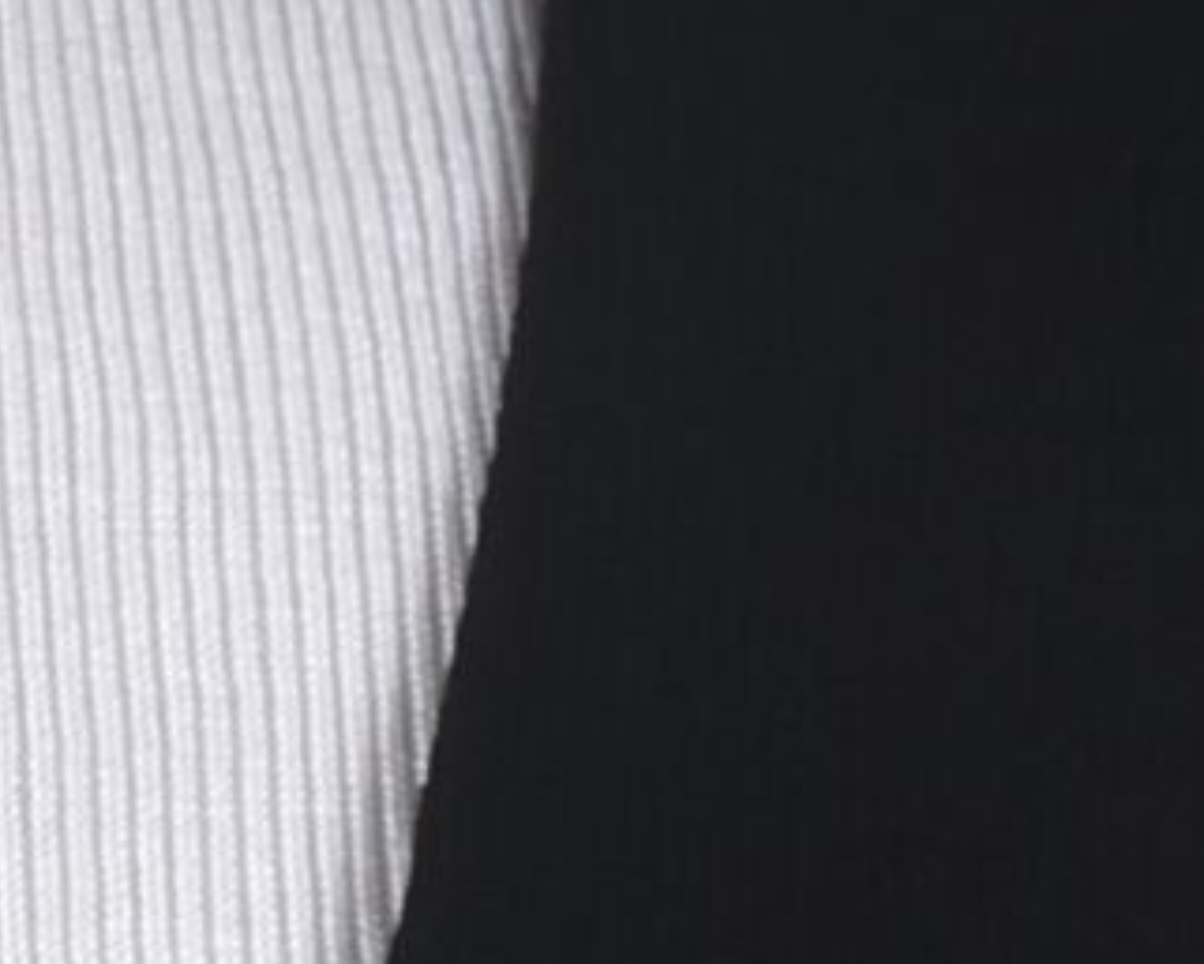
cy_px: 2506
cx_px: -1418
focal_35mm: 630
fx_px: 22456
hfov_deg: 3.0
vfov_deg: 2.4
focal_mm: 48
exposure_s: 1/125
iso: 200
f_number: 11
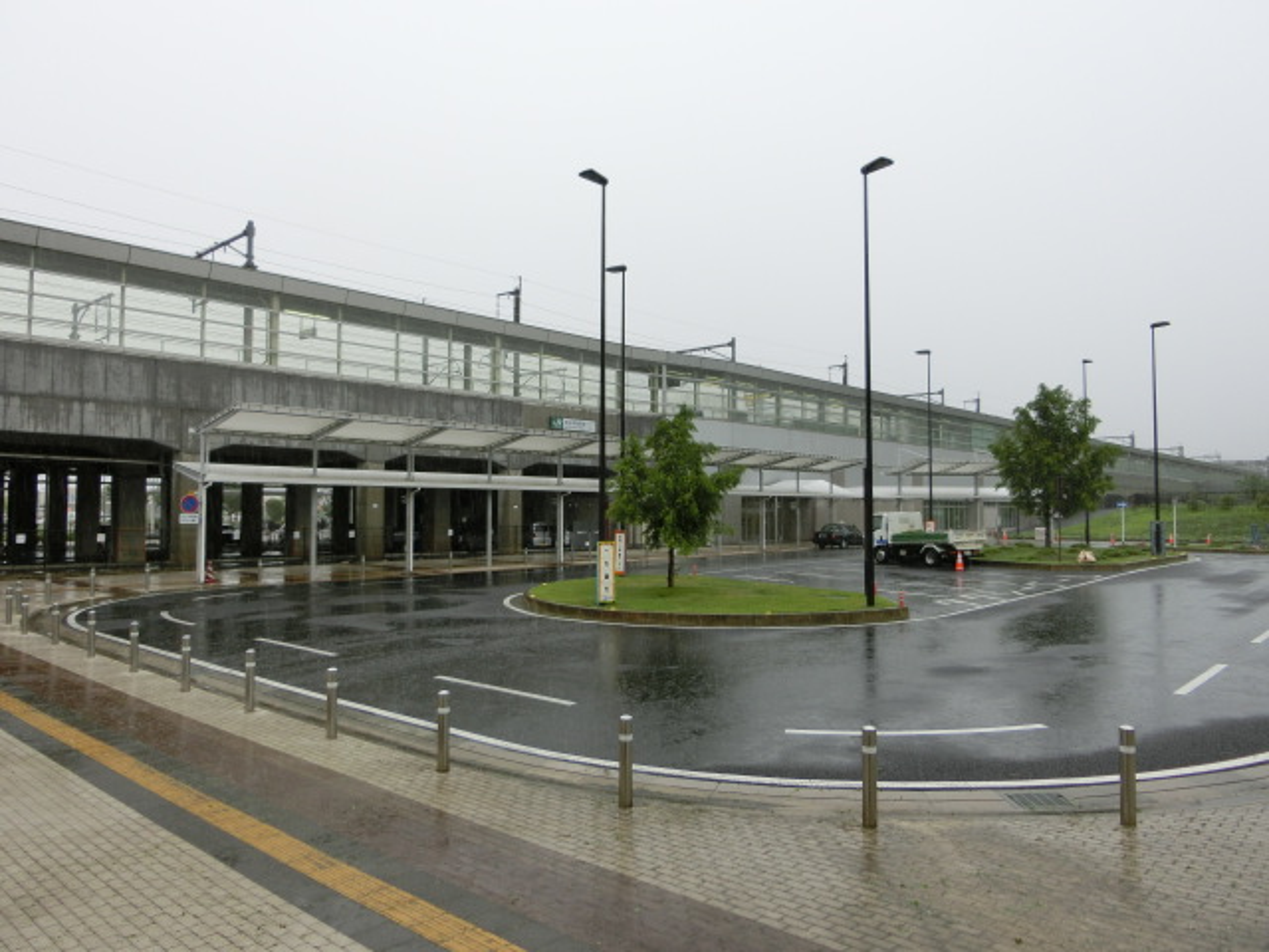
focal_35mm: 25
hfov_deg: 69.4
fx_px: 916
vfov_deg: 54.9
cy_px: 476
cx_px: 634
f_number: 3.5
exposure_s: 1/125
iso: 80
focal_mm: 4.5
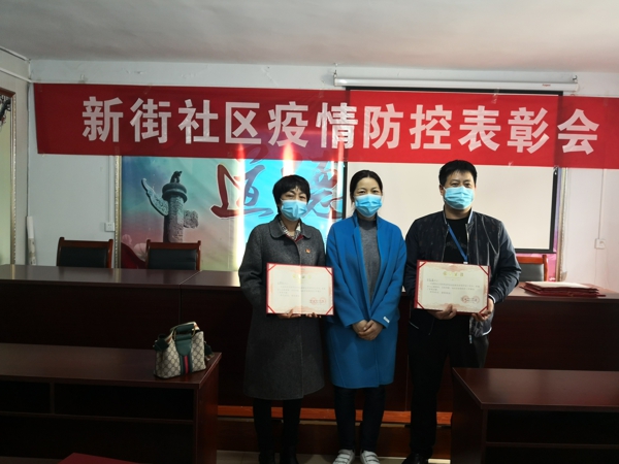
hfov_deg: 65.3
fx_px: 483
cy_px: 232
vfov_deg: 51.4
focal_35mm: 27
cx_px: 310
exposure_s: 1/33.3
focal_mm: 3.95
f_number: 1.6
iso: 200
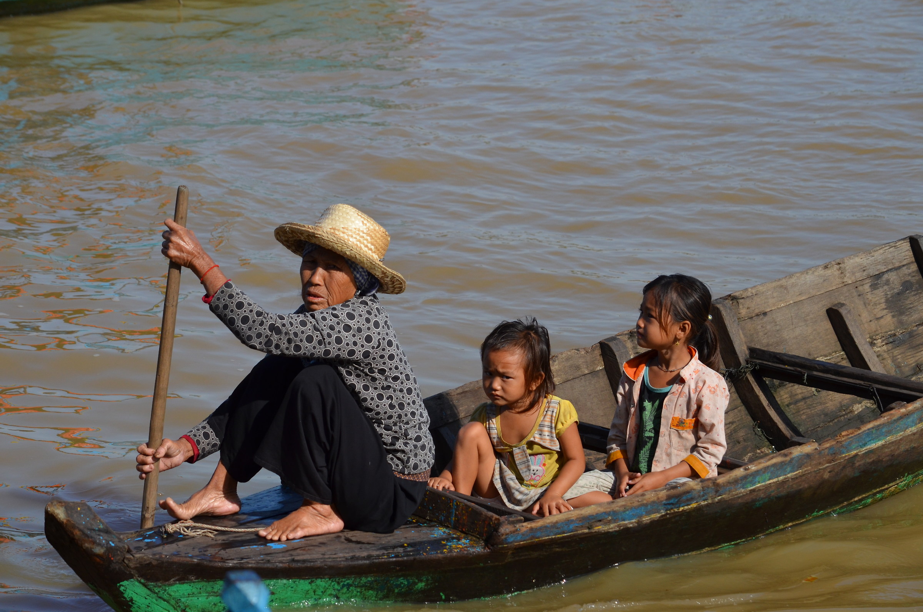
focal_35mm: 158
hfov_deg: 13.1
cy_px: 306
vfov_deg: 8.7
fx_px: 4030
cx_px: 462
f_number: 7.1
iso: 400
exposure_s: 1/2000
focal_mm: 105
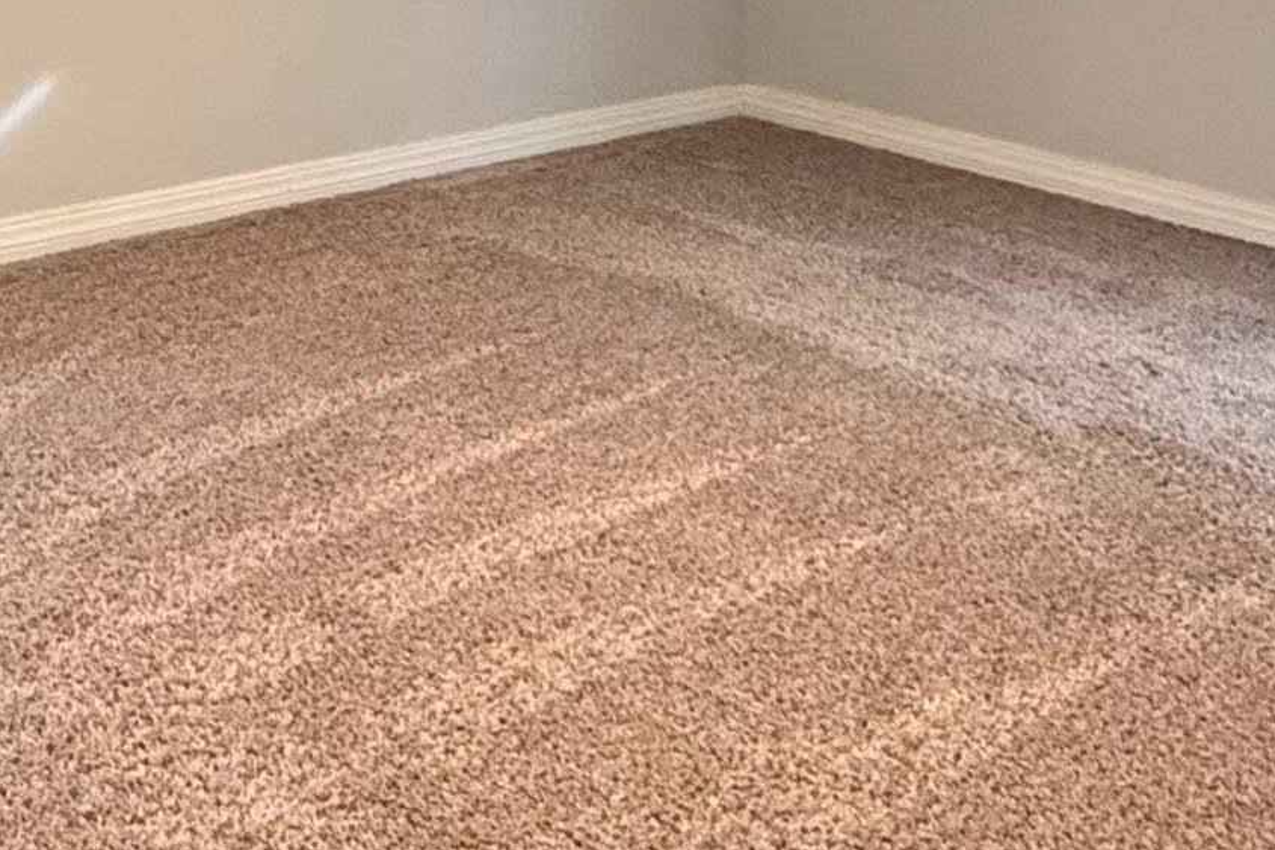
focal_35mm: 53
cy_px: -183
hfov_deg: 37.1
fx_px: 1877
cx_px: 409
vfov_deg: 23.3
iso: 400
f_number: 2.2
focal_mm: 2.22
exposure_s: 1/60
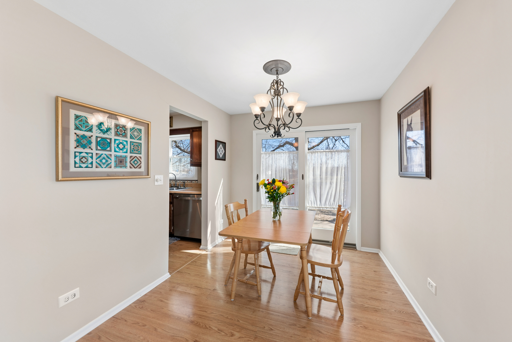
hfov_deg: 108.3
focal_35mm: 13
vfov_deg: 85.5
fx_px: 185
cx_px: 256
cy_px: 171
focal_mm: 13
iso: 320
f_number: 9
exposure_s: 1/40
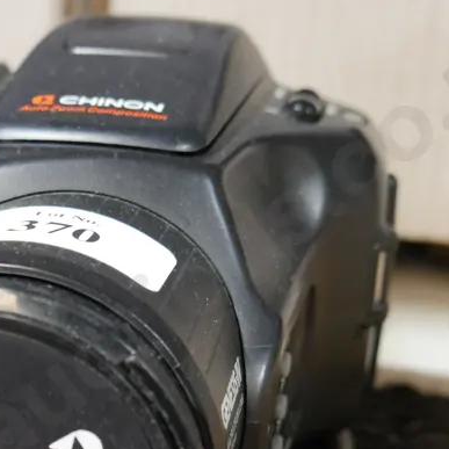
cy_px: 390
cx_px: 61
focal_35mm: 89
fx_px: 1306
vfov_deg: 19.2
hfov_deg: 19.2
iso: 2500
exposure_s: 1/60
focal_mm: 19
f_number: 4.1
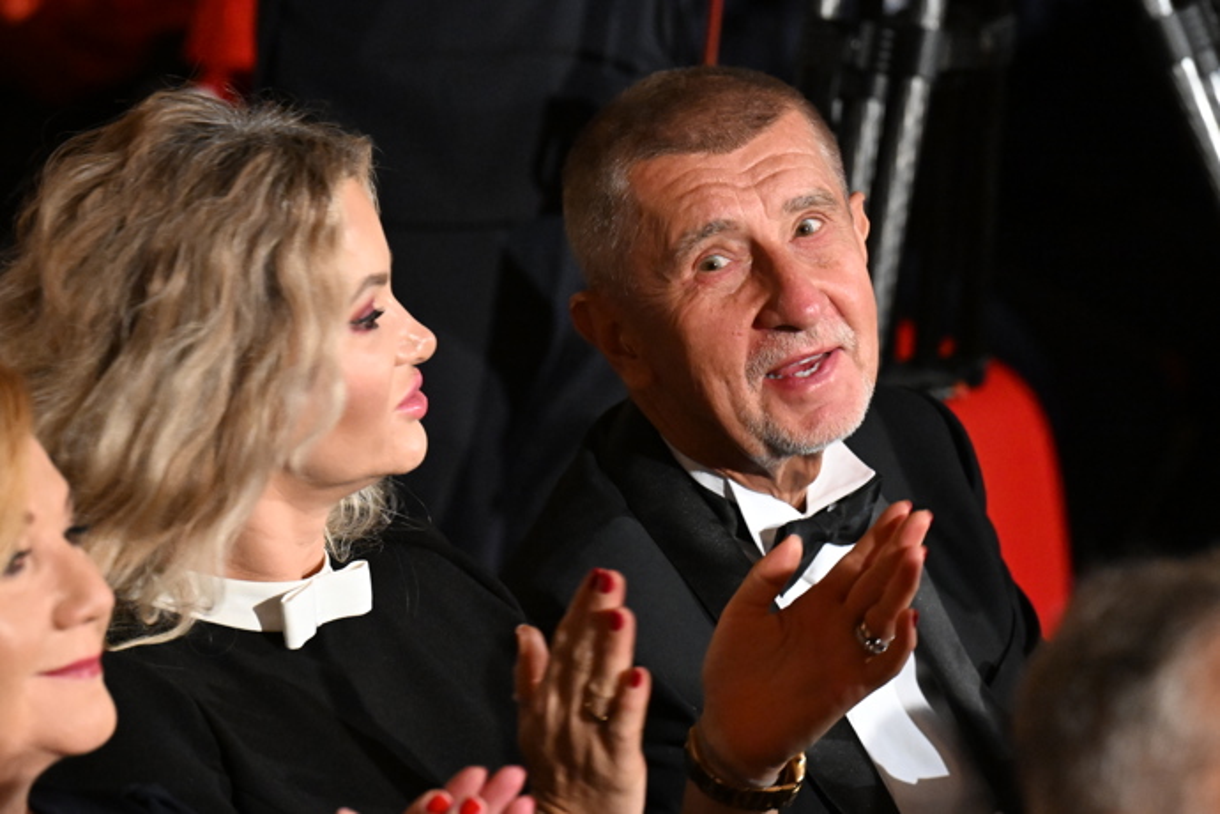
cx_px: 610
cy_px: 407
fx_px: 10166
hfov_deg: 6.9
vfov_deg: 4.6
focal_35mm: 300
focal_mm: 200
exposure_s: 1/160
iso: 6400
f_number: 5
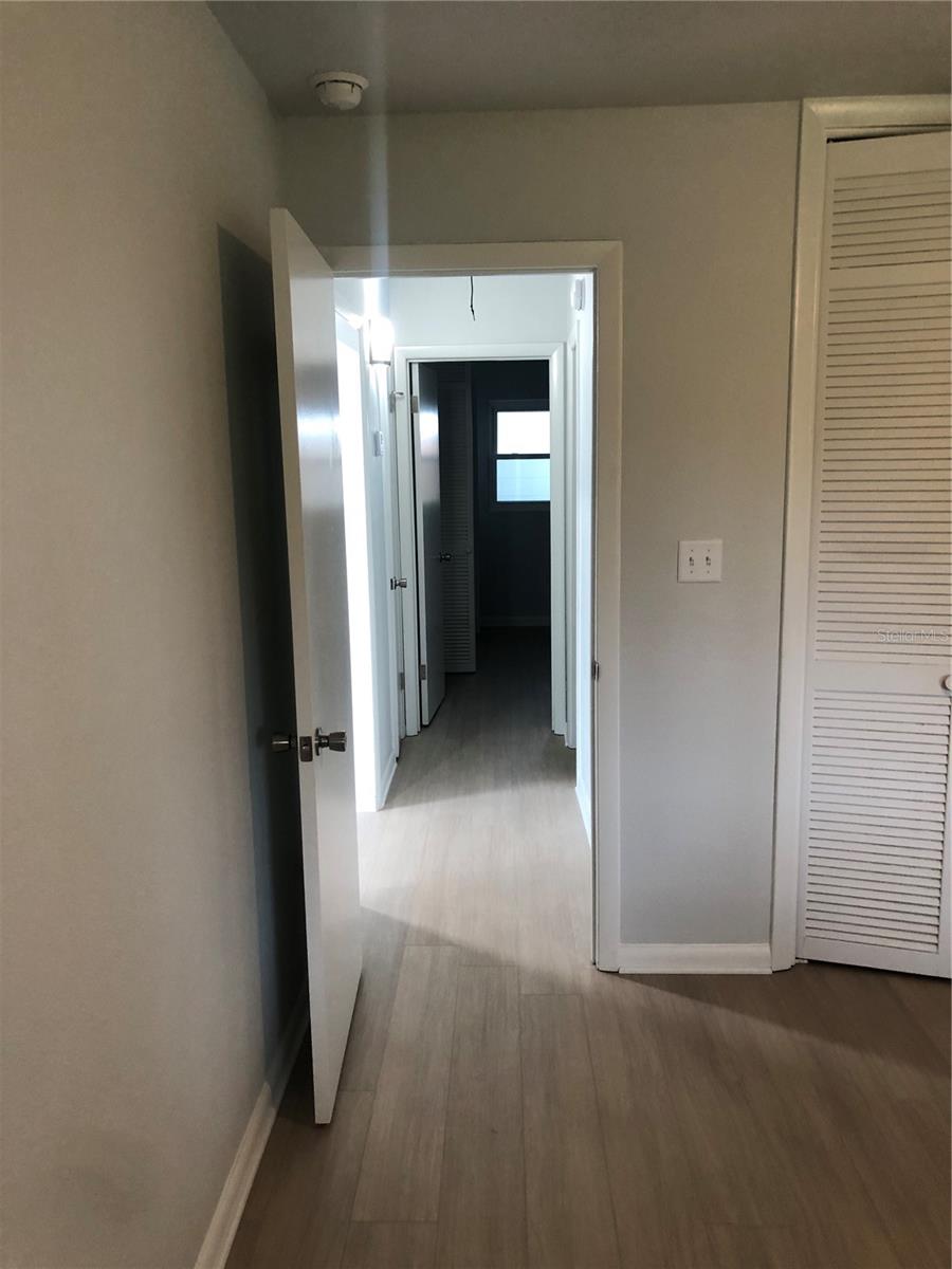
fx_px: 1027
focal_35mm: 28
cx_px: 476
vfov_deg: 63.4
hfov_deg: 49.7
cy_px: 634
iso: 50
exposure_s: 1/15
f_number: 1.8
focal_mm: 3.99
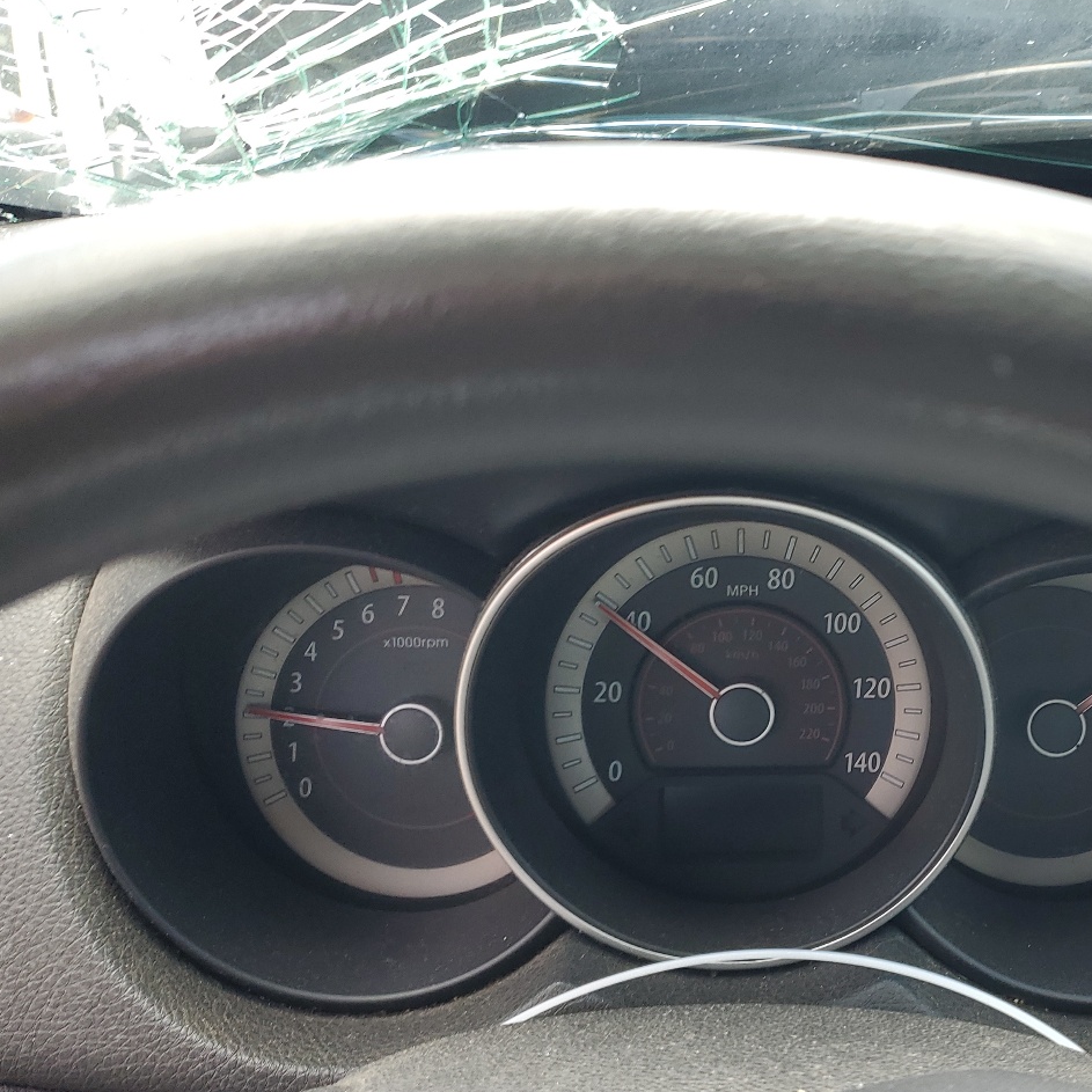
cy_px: 636
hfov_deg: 41.3
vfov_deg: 42.7
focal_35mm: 39
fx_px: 1392
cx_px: 852
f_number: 1.5
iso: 50
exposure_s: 1/208
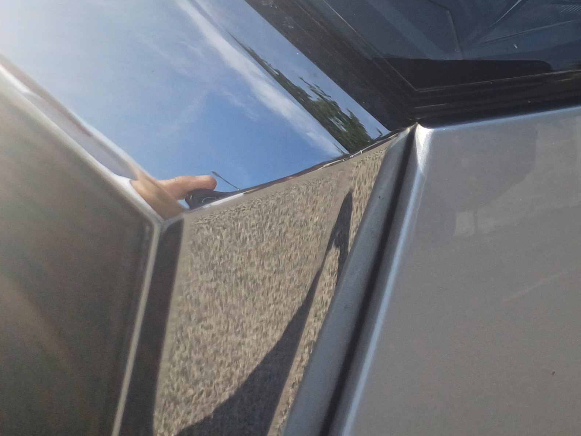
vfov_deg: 21.4
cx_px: 730
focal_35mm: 63
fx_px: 1057
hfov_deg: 26.6
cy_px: -110
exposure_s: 1/1460
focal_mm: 4.65
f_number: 1.8
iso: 50
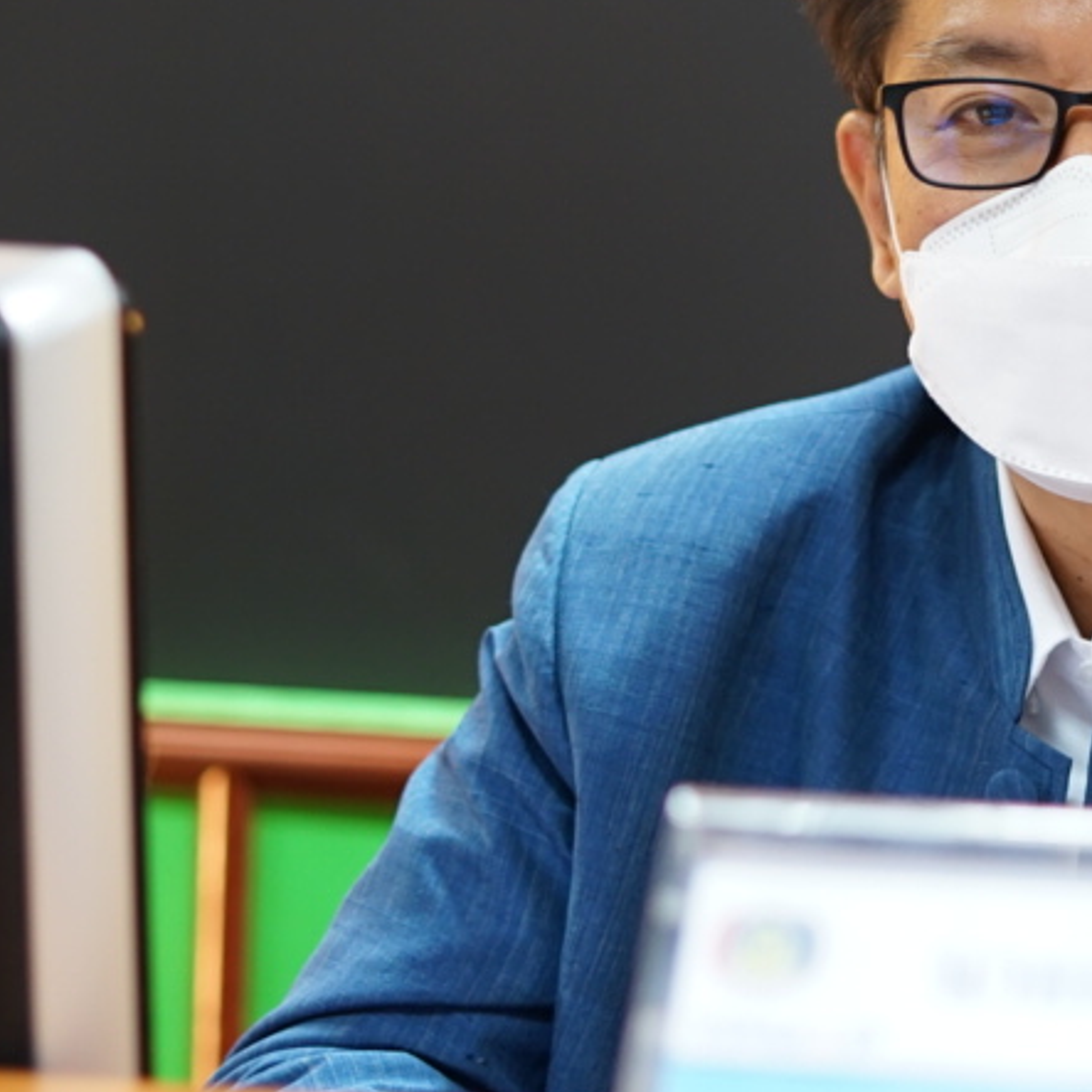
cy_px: 12
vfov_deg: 11.2
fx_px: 5532
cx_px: 1274
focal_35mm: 155
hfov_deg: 11.1
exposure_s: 1/40
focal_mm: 50
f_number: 2.2
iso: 400
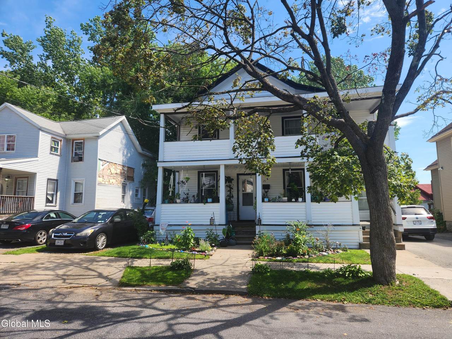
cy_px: 170
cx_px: 226
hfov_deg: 73.9
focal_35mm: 23
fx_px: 300
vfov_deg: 58.9
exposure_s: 1/779
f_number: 1.8
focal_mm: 5.4
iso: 20
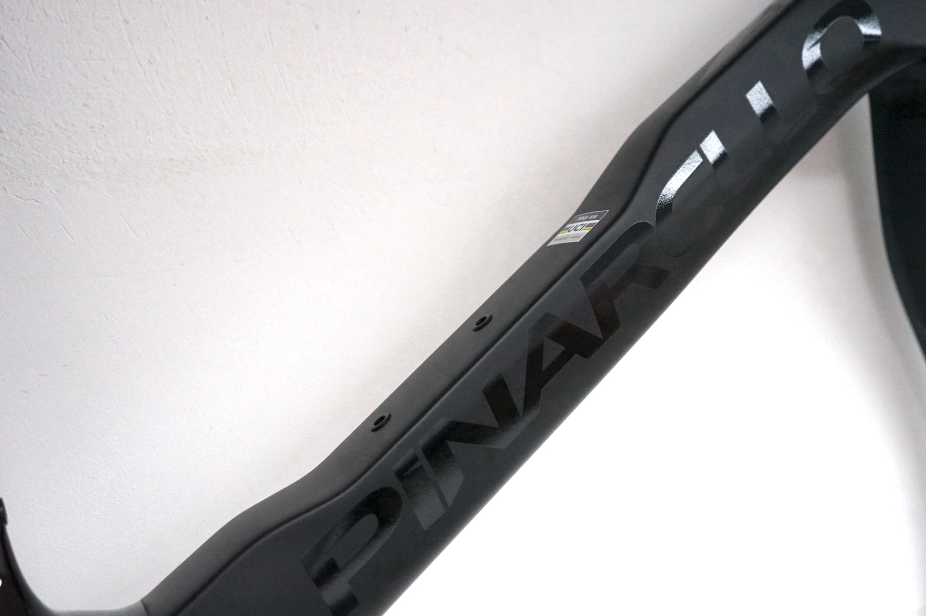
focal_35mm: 41
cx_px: 534
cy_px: 364
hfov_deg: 47.3
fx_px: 1054
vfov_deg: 32.5
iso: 1600
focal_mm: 34
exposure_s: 1/160
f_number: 4
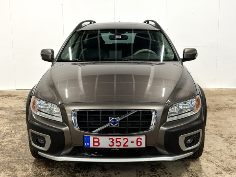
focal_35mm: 48
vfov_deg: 30.3
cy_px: 88
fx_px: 327
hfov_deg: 39.7
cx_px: 118
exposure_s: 1/50
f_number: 1.8
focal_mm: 6.86
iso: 200
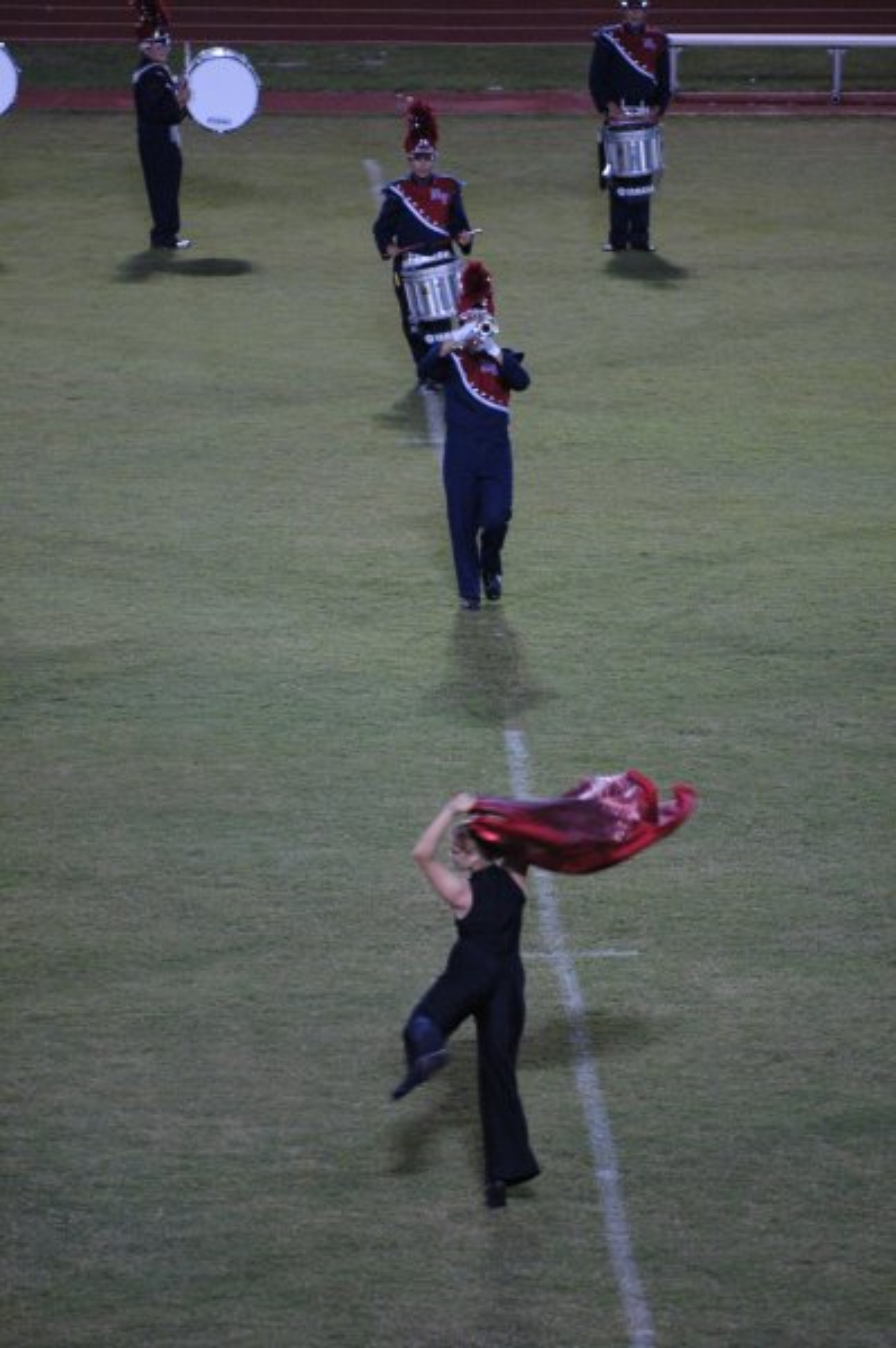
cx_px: 448
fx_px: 11219
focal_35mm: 300
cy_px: 674
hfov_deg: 4.6
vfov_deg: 6.9
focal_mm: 200
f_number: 2.8
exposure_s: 1/60
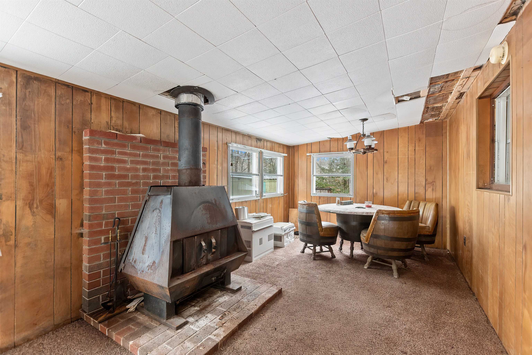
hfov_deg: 100.4
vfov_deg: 77.3
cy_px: 178
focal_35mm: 15
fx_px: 222
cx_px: 266
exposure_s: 1/13
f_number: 5
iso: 800
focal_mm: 10
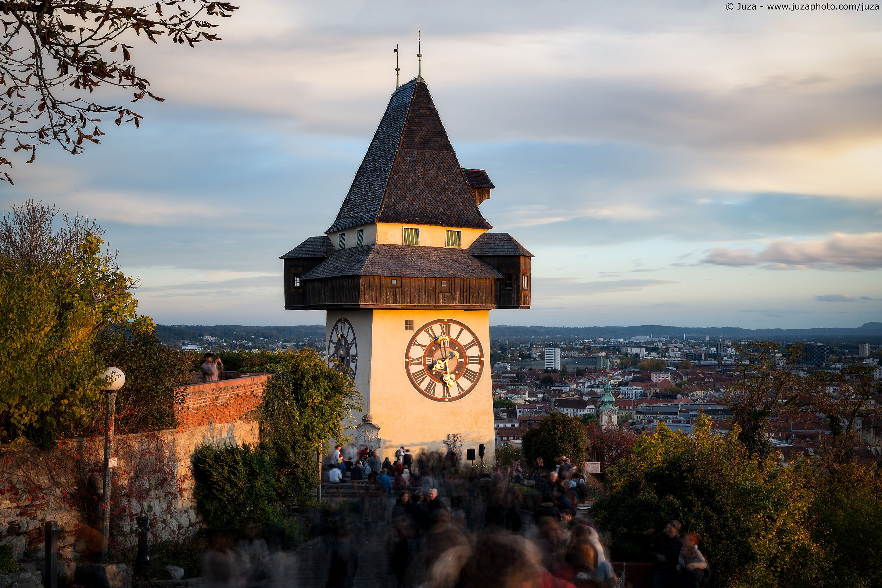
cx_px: 441
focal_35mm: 41
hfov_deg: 47.4
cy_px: 294
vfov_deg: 32.6
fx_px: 1004
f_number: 11
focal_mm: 41
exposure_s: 1/10
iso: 100
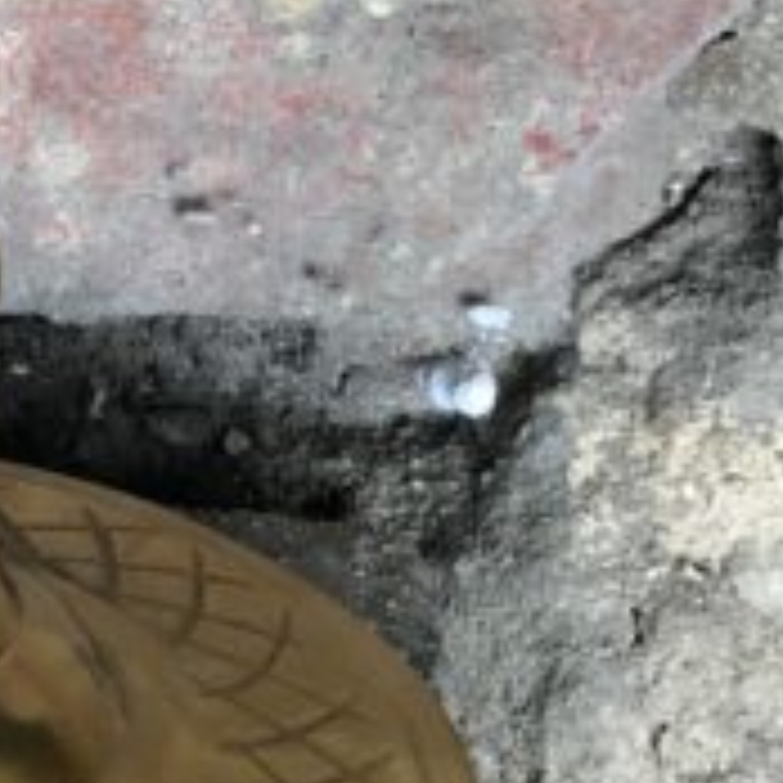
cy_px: -842
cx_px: -918
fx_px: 6935
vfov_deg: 6.3
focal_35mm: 271
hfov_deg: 6.2
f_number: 2.4
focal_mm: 6
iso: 50
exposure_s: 1/50
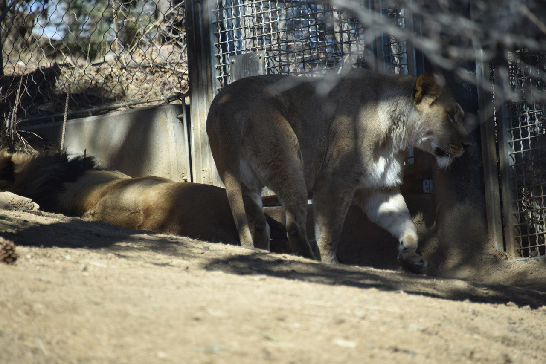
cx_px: 273
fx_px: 4551
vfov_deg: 4.6
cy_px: 182
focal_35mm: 300
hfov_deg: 6.9
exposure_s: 1/640
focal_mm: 300
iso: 360
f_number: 5.6
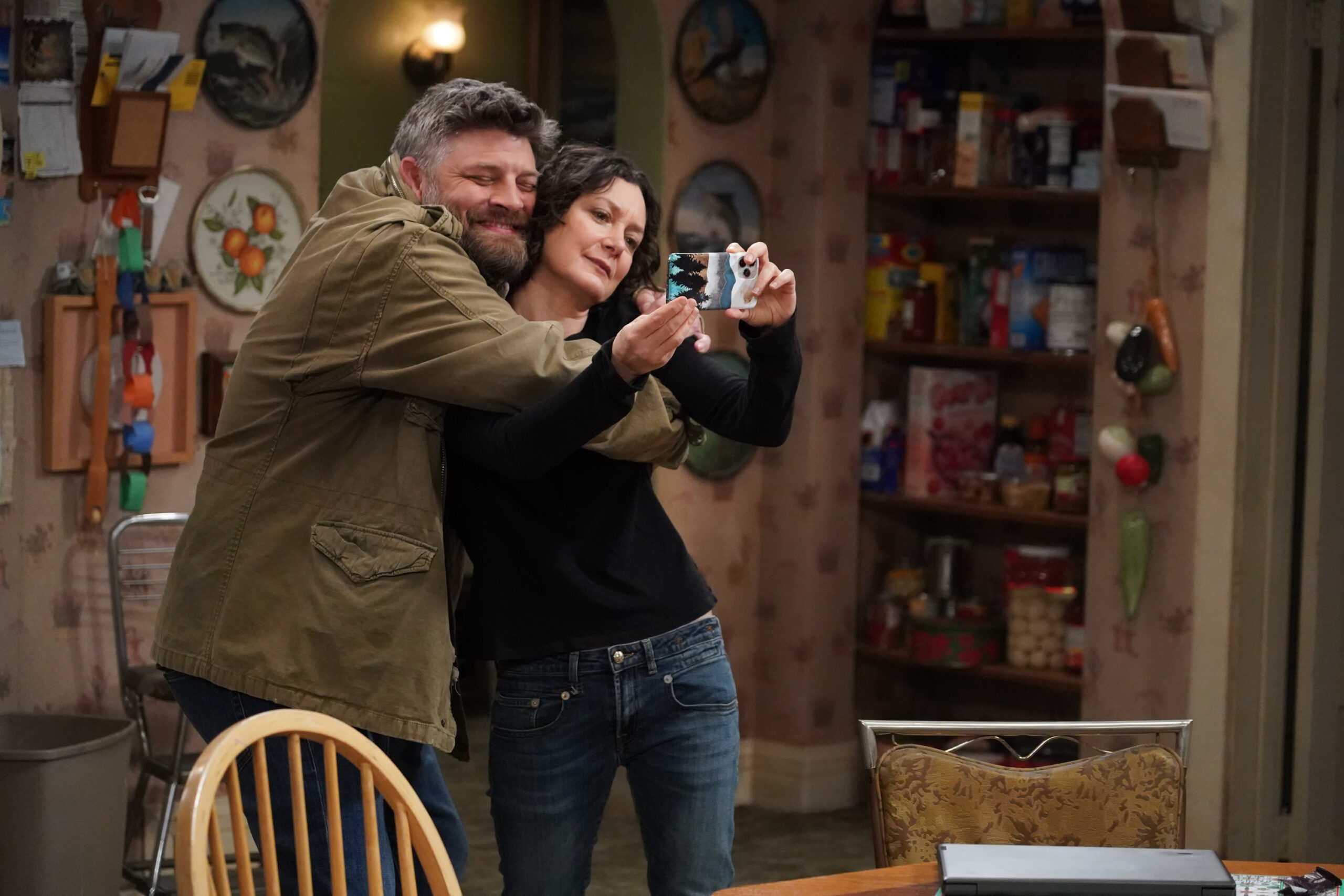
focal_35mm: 98
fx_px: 3659
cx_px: 672
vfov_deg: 14.0
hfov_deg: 20.8
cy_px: 448
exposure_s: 1/125
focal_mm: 98
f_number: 4
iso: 8000
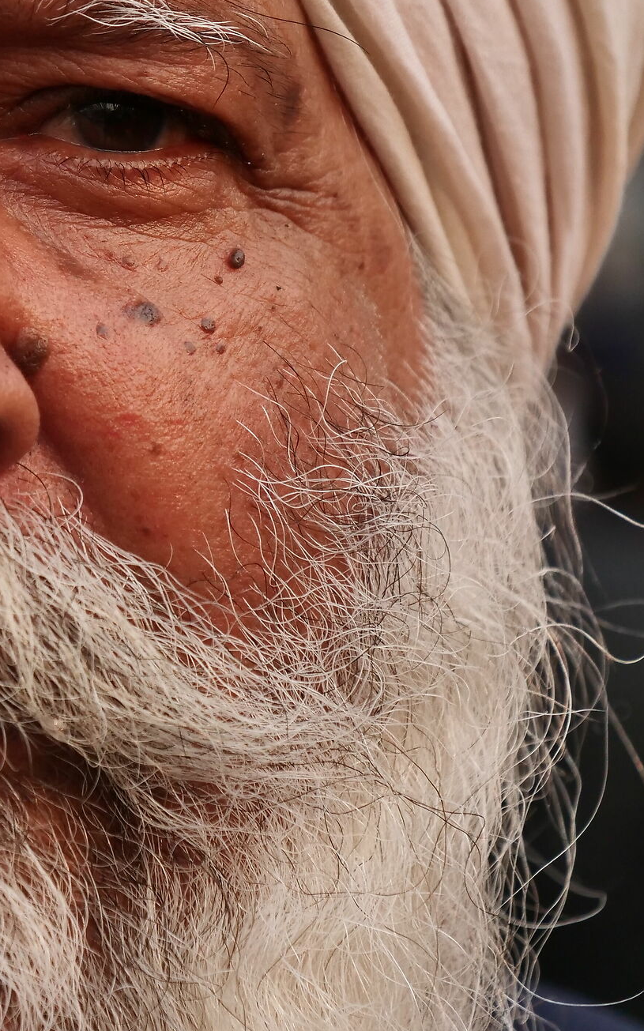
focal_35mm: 234
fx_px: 6575
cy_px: 328
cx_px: -30
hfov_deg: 5.6
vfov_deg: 9.0
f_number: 4
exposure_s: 1/1600
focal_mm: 60
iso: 800
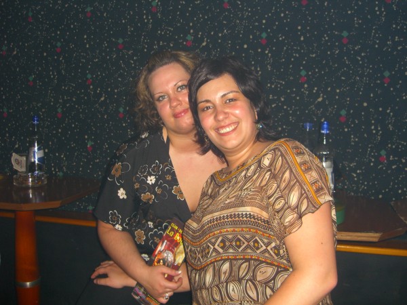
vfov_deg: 37.7
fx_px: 447
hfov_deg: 49.0
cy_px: 152
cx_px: 204
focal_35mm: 38
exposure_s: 1/60
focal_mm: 7.9
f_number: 2.8
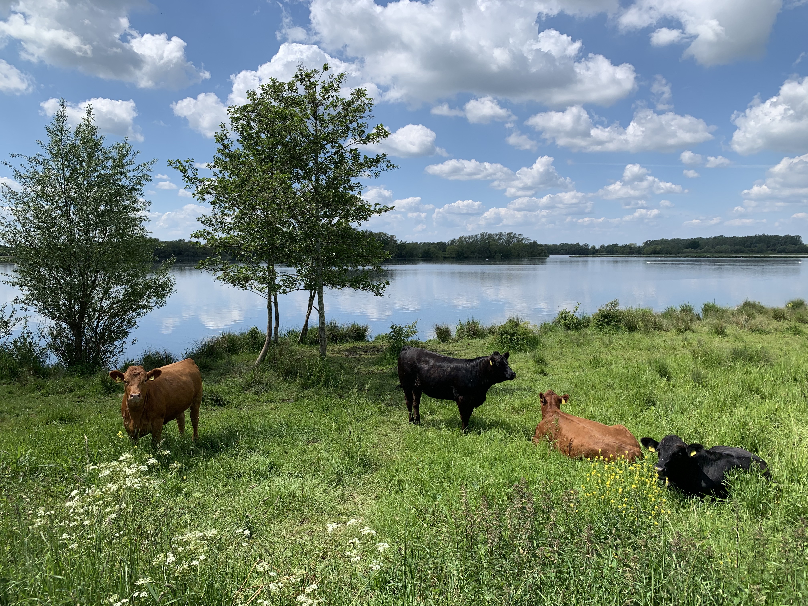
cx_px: 404
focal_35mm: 26
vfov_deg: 53.1
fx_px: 607
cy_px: 303
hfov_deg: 67.3
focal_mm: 4.25
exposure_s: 1/2364
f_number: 1.8
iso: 25
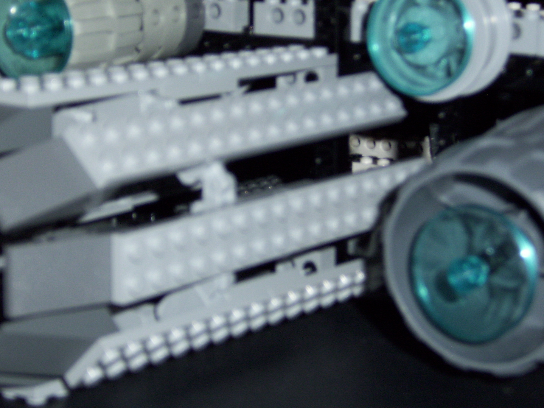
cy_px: 162
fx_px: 1681
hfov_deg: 18.4
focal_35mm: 107
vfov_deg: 13.8
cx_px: 240
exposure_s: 1/50
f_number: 4.8
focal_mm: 13.7
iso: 80
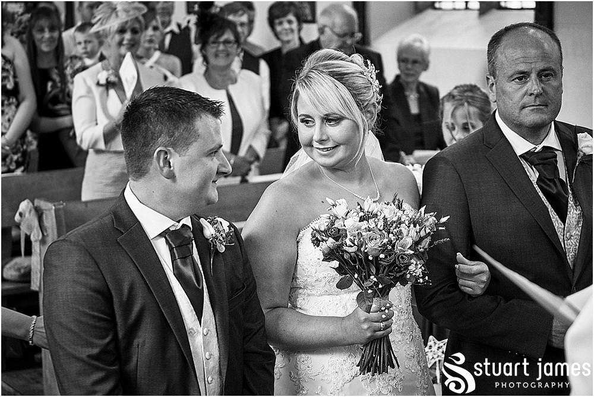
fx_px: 1238
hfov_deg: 27.0
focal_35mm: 75
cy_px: 198
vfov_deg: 18.2
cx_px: 297
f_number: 2.8
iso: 2000
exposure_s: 1/500
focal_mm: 50
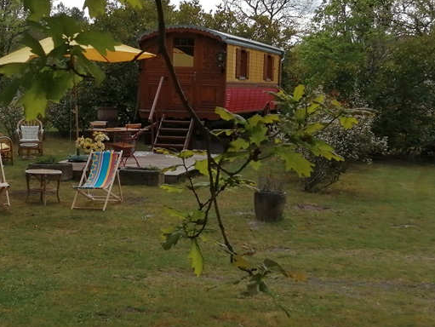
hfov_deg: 31.6
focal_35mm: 61
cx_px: 186
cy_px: 142
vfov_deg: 24.0
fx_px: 767
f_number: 1.8
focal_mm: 3.46
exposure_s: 1/1138
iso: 50
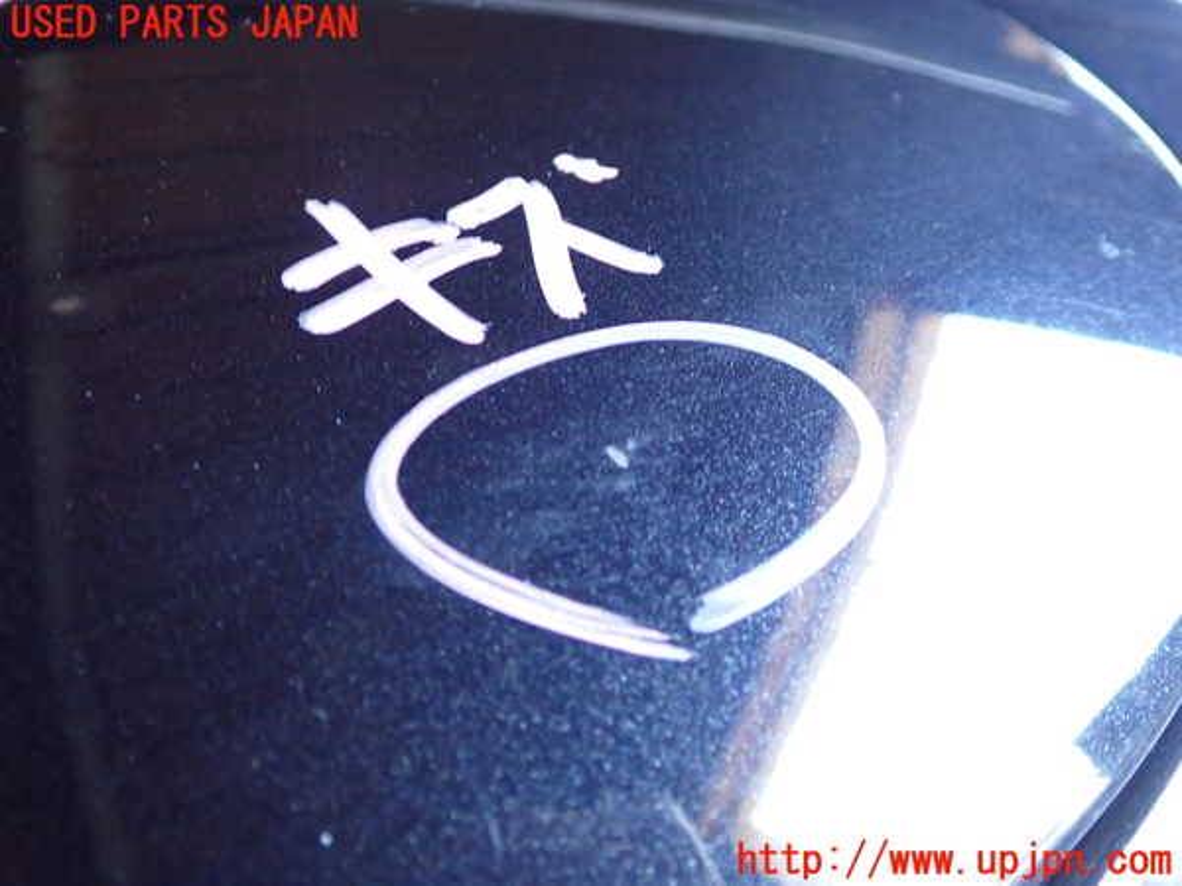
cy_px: 443
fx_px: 1229
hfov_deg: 51.4
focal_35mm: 36
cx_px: 591
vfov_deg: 39.7
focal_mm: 6.37
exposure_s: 1/40
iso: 640
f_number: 2.5
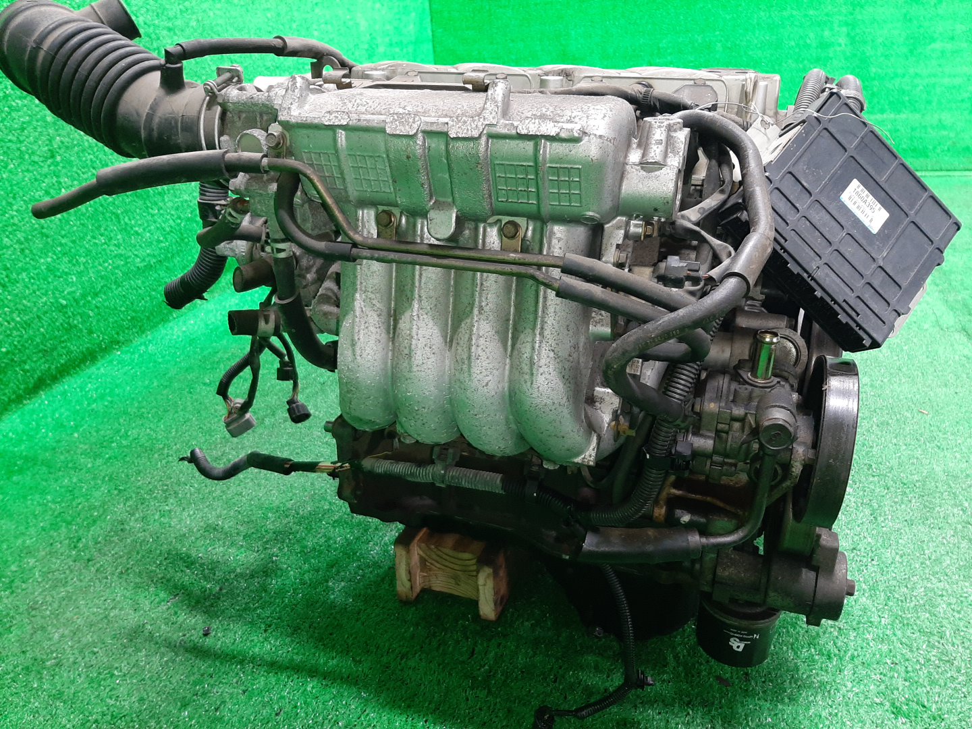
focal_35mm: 26
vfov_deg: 53.1
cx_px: 486
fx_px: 730
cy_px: 364
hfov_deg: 67.3
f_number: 1.7
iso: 187
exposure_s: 1/33
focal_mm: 3.93
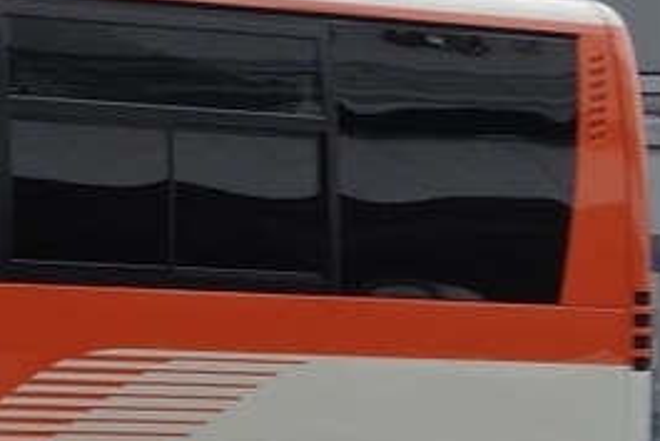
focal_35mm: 360
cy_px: 299
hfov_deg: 5.6
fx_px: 6608
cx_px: -700
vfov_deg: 3.8
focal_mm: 53
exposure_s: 1/160
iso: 400
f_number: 7.1
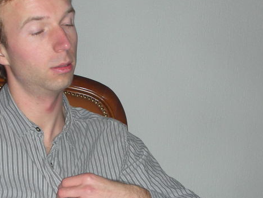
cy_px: 128
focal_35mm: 77
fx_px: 585
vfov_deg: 19.1
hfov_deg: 25.3
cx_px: 126
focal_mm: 5.8
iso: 62
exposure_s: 1/60.1
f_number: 3
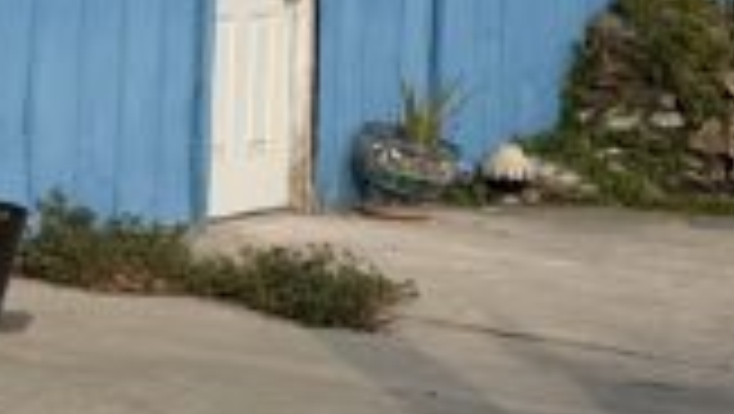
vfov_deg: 7.3
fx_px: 3195
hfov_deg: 12.8
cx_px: -104
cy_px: -261
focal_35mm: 164
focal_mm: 6.76
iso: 80
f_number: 1.78
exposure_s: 1/3145
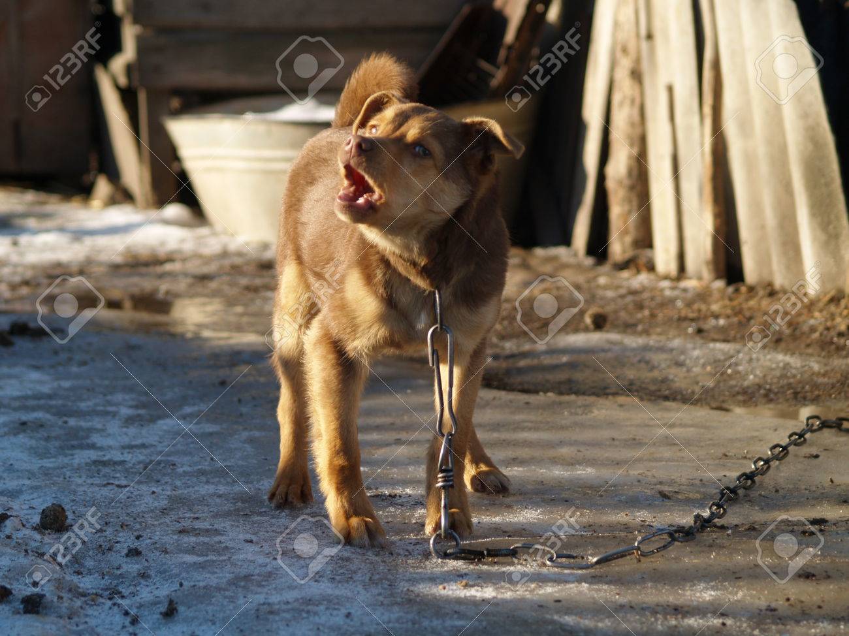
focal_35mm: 142
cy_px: 318
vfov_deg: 10.4
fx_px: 3481
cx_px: 424
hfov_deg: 13.9
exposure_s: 1/500
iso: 100
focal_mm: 71
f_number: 3.9
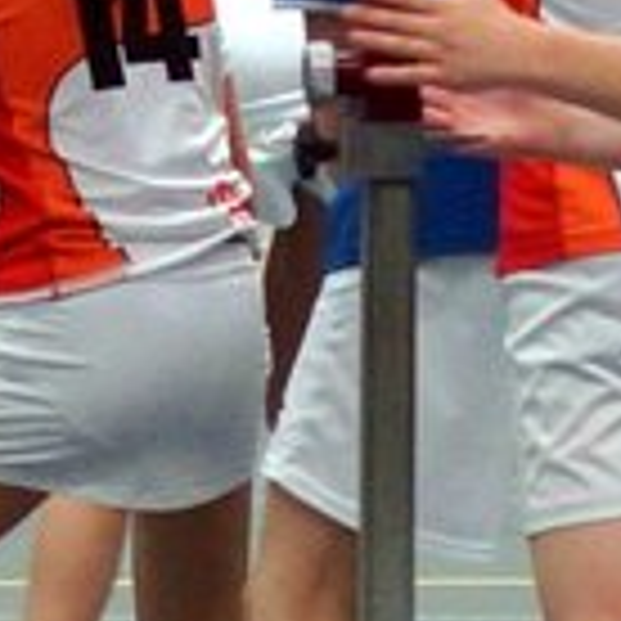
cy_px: -459
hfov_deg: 3.7
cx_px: 7
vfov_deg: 3.7
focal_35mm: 472
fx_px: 9580
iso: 800
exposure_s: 1/160
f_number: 2.8
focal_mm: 50
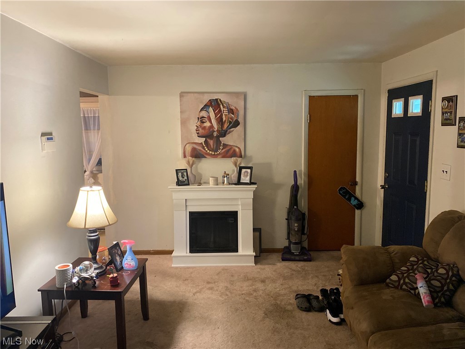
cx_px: 232
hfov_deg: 67.3
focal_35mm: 26
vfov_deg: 53.1
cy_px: 174
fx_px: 349
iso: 500
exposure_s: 1/40
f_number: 1.8
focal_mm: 4.25
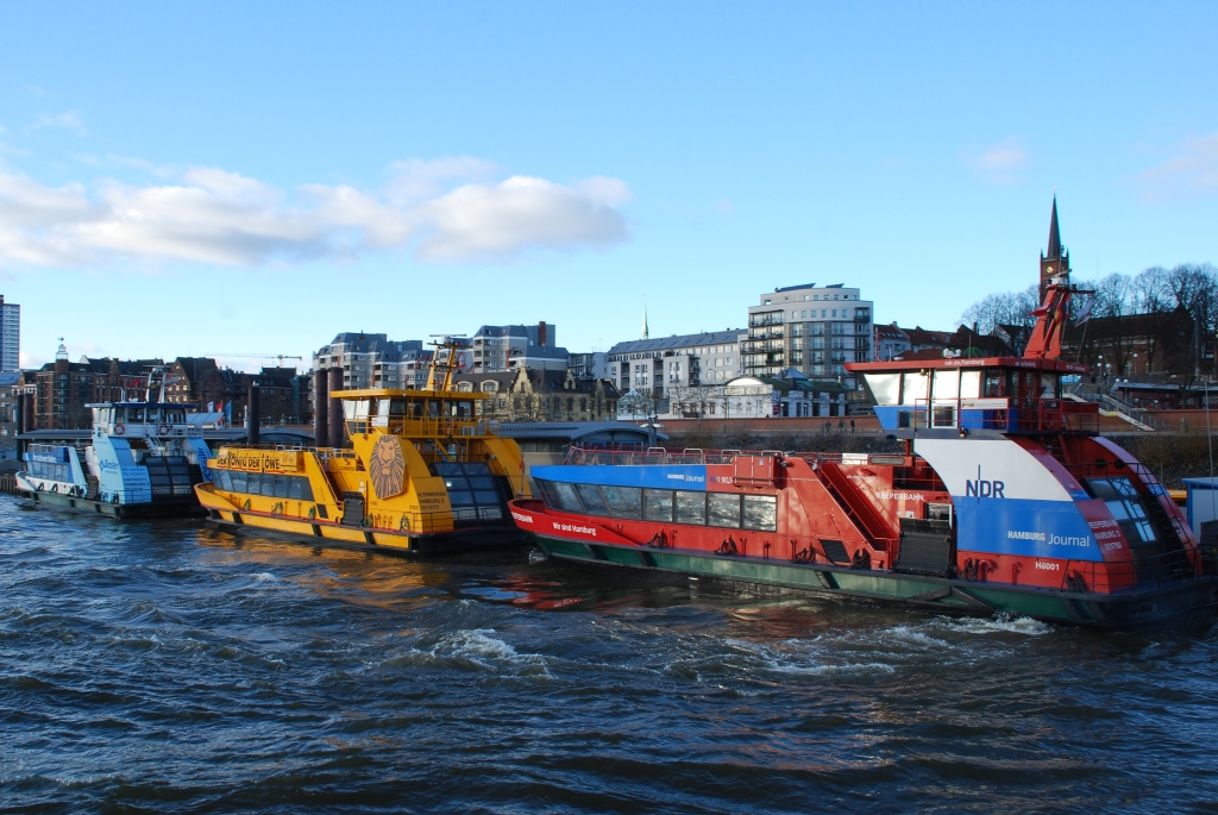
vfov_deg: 43.7
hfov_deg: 61.9
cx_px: 609
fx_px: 1016
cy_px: 408
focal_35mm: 30
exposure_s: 1/80
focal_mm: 20
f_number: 8
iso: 200
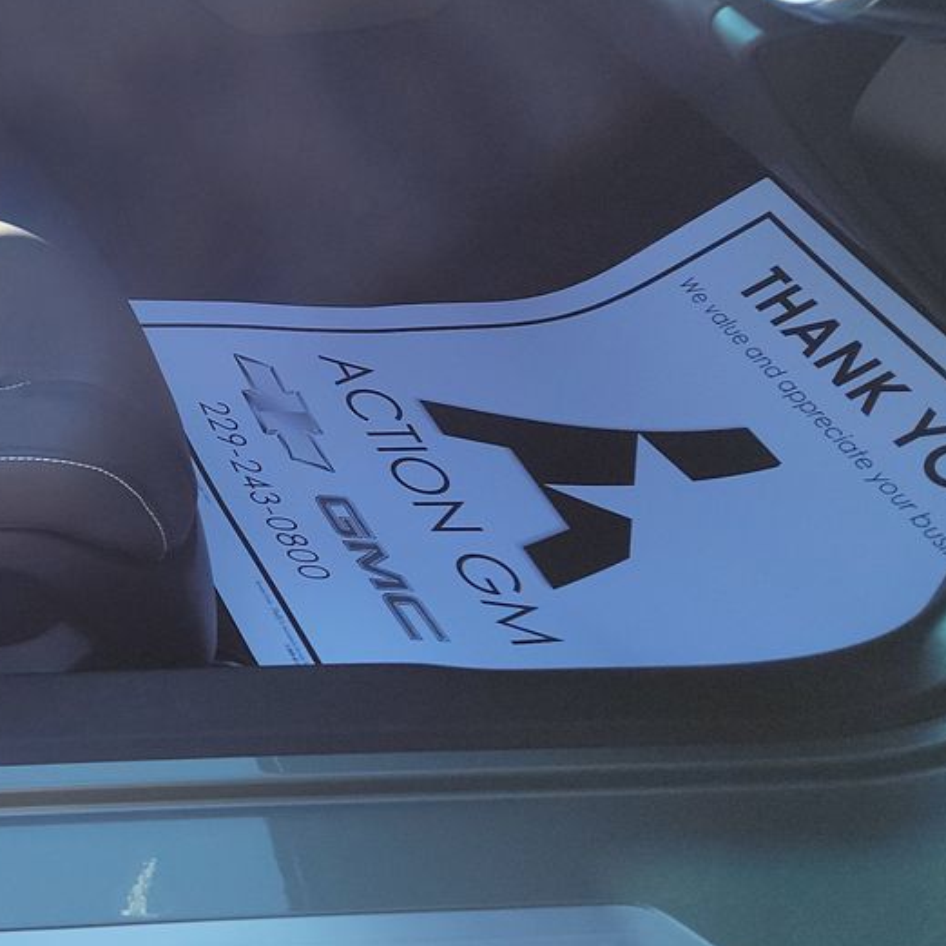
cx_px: -346
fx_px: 2010
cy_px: -94
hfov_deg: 23.0
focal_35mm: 65
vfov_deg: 24.7
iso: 59
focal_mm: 6.7
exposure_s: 1/119
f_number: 1.8
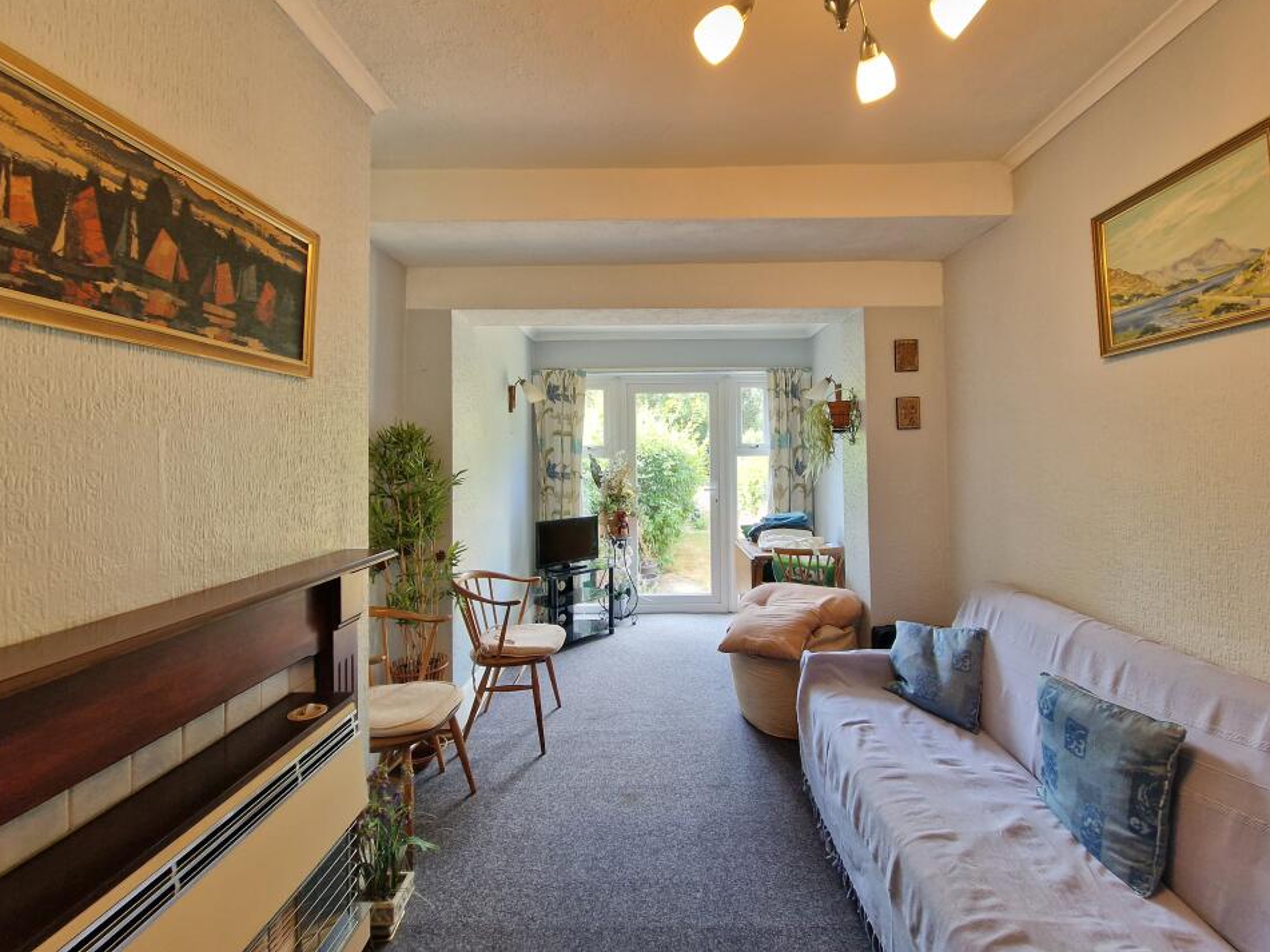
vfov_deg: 85.5
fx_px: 514
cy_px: 441
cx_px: 673
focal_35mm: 14
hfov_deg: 101.9
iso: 200
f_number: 2.2
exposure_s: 1/50
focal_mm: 2.2
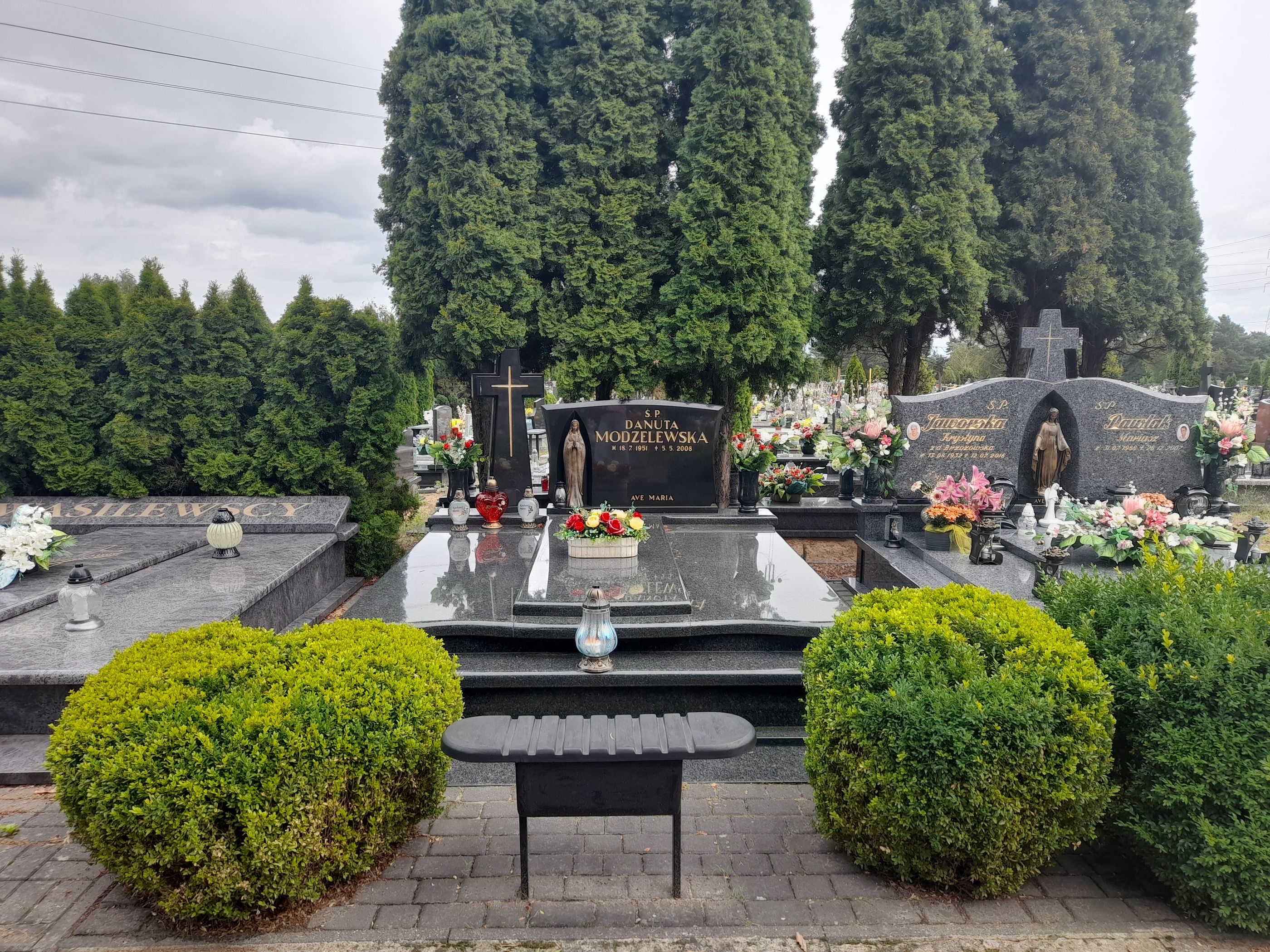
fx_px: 917
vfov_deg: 54.9
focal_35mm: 25
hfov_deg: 69.4
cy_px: 476
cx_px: 635
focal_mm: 4.6
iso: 20
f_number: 2
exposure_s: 1/163
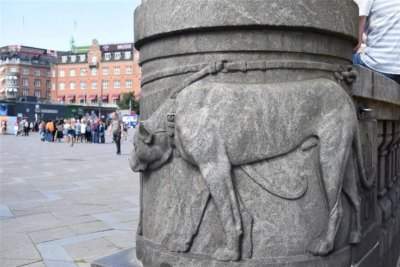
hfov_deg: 47.9
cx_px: 200
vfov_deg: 33.1
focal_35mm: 40
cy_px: 134
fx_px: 450
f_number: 8
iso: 250
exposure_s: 1/250
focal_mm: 27
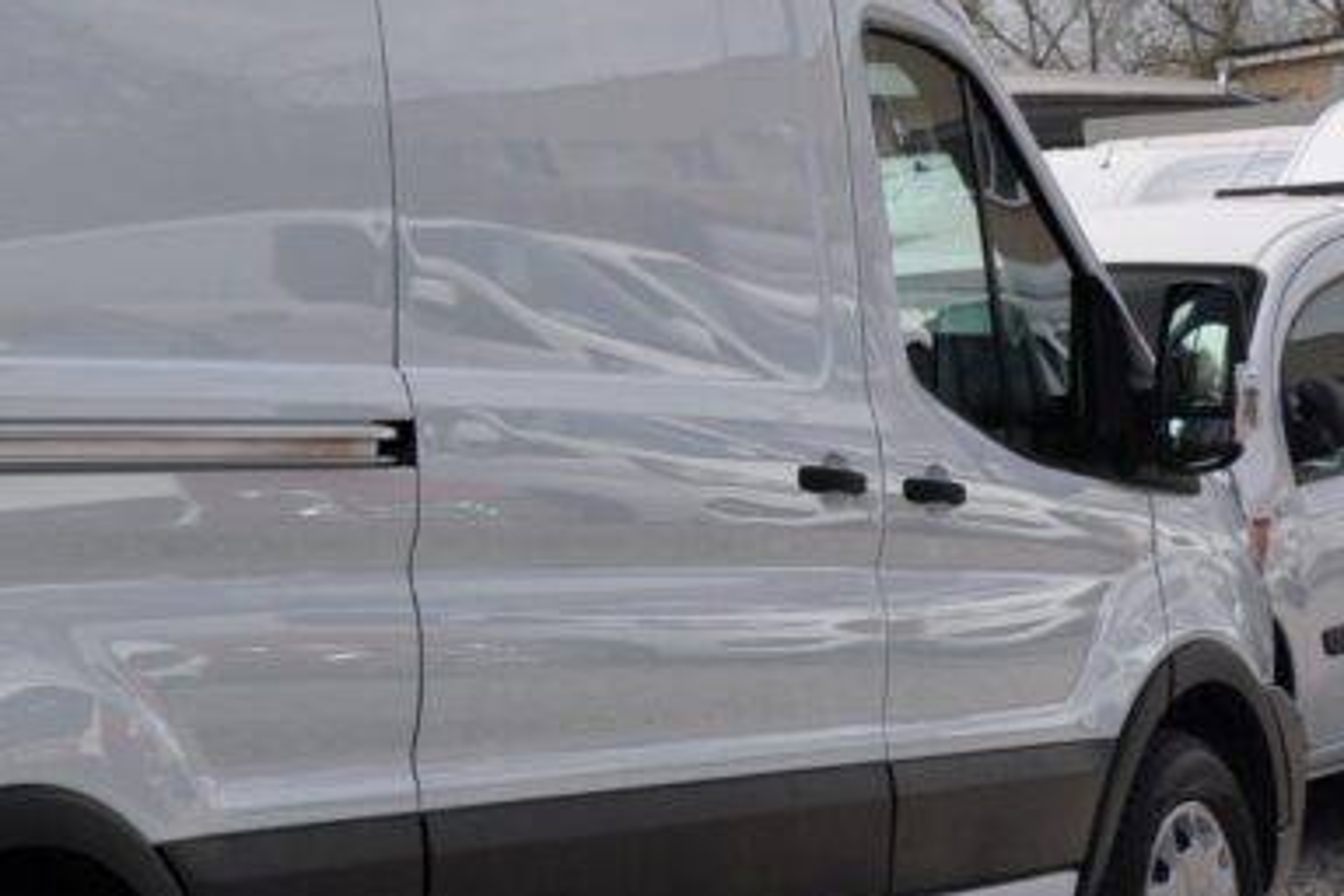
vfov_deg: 12.2
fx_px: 4181
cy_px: 374
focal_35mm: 112
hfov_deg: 17.3
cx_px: -336
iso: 500
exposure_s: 1/400
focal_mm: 28
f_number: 10
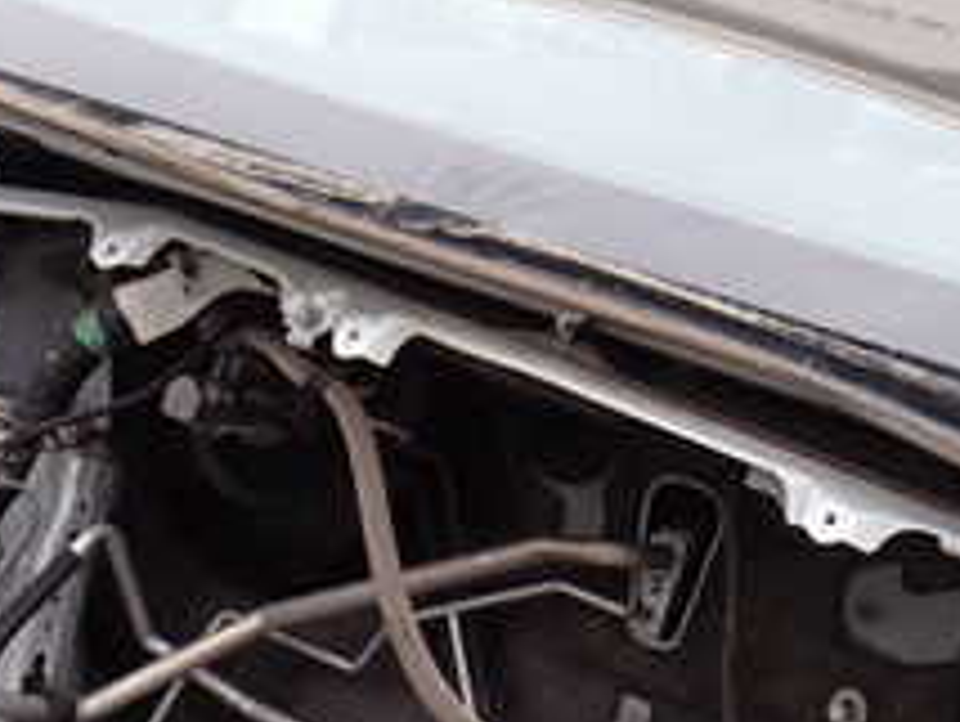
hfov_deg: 22.7
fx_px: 2332
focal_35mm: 84
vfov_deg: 16.7
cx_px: 848
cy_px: -188
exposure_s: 1/160
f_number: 3.2
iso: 100
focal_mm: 5.4
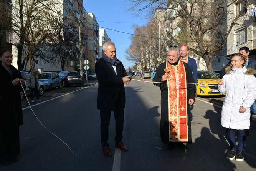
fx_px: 192
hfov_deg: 67.4
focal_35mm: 27
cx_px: 128
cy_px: 86
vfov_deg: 48.0
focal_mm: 18
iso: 110
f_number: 8
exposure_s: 1/250
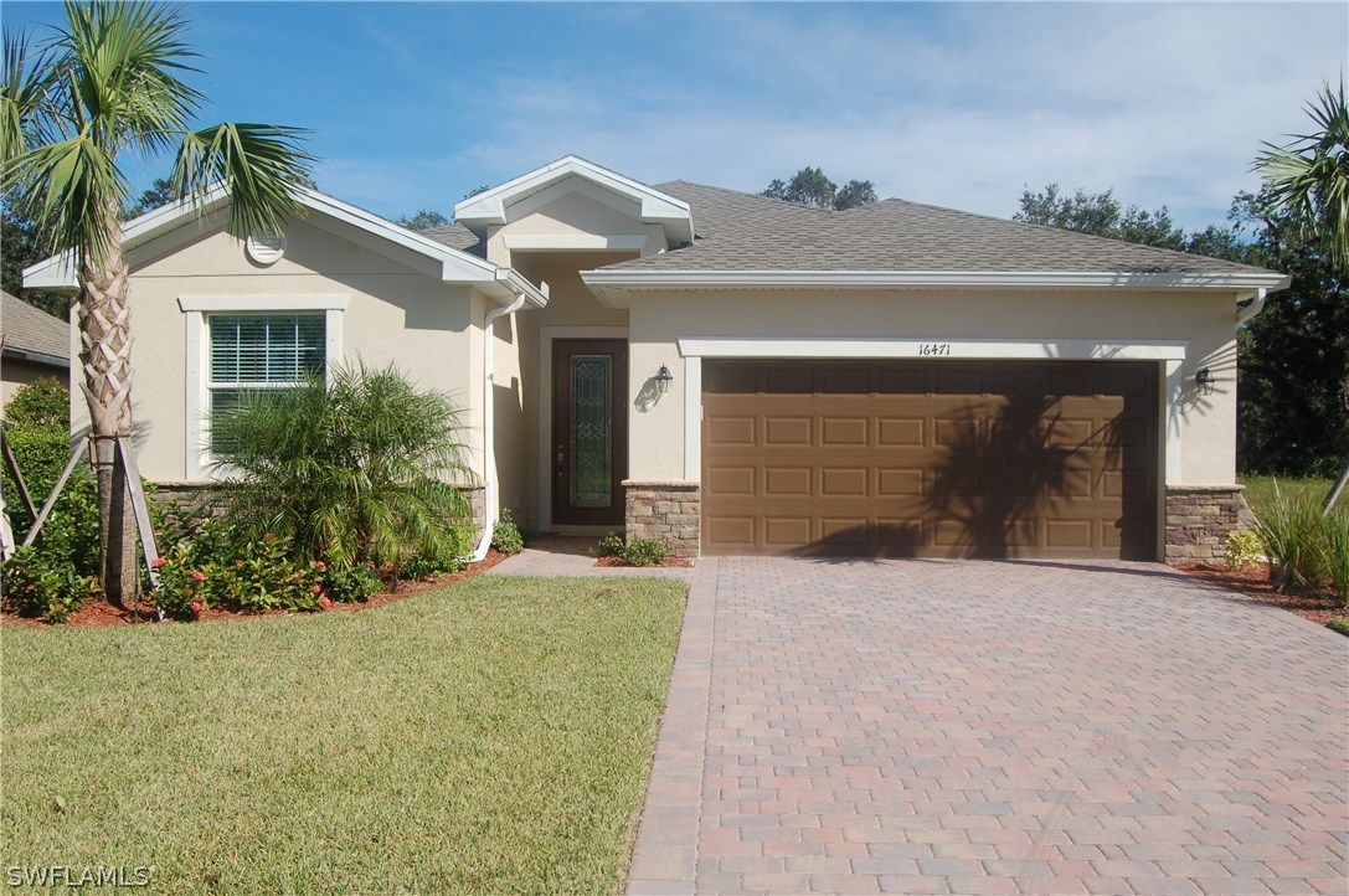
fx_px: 1235
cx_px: 674
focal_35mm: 33
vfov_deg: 39.9
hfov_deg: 57.3
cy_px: 448
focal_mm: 22
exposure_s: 1/400
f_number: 10
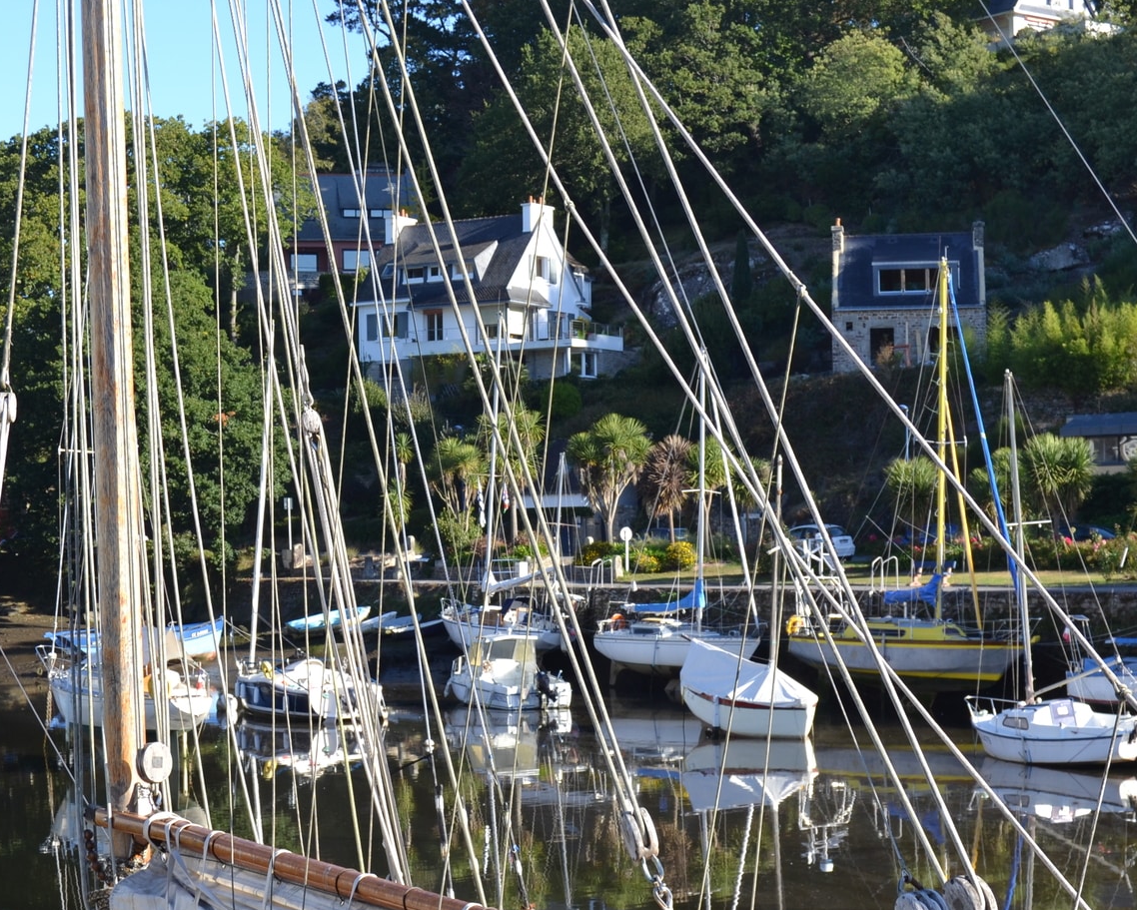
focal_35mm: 71
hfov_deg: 26.8
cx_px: 590
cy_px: 537
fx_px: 2390
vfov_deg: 21.5
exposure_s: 1/160
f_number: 6.3
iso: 100
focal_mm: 30
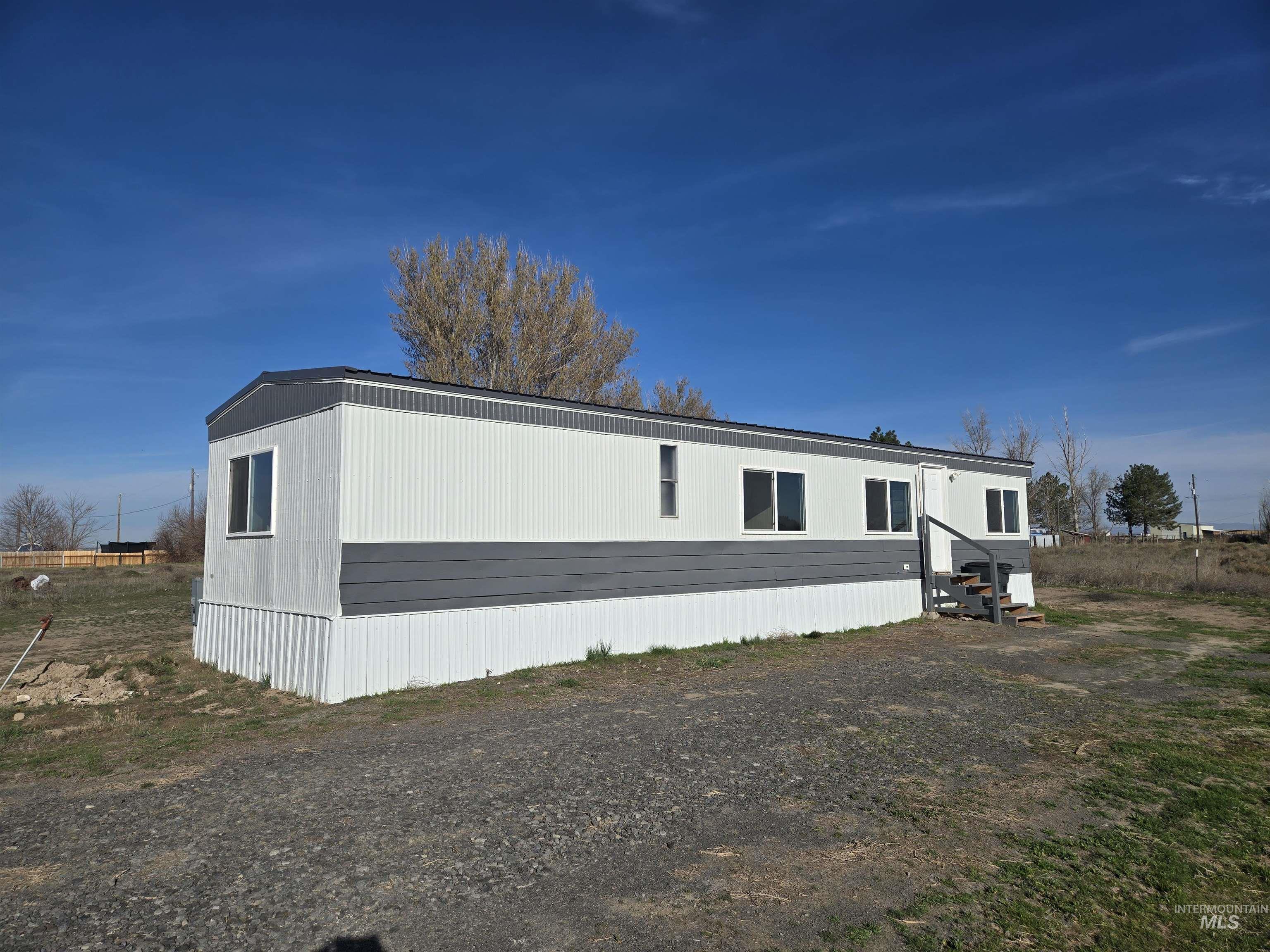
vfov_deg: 58.9
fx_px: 844
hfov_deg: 73.9
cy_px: 476
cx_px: 635
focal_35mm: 23
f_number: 1.8
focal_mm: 5.4
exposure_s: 1/3798
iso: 25
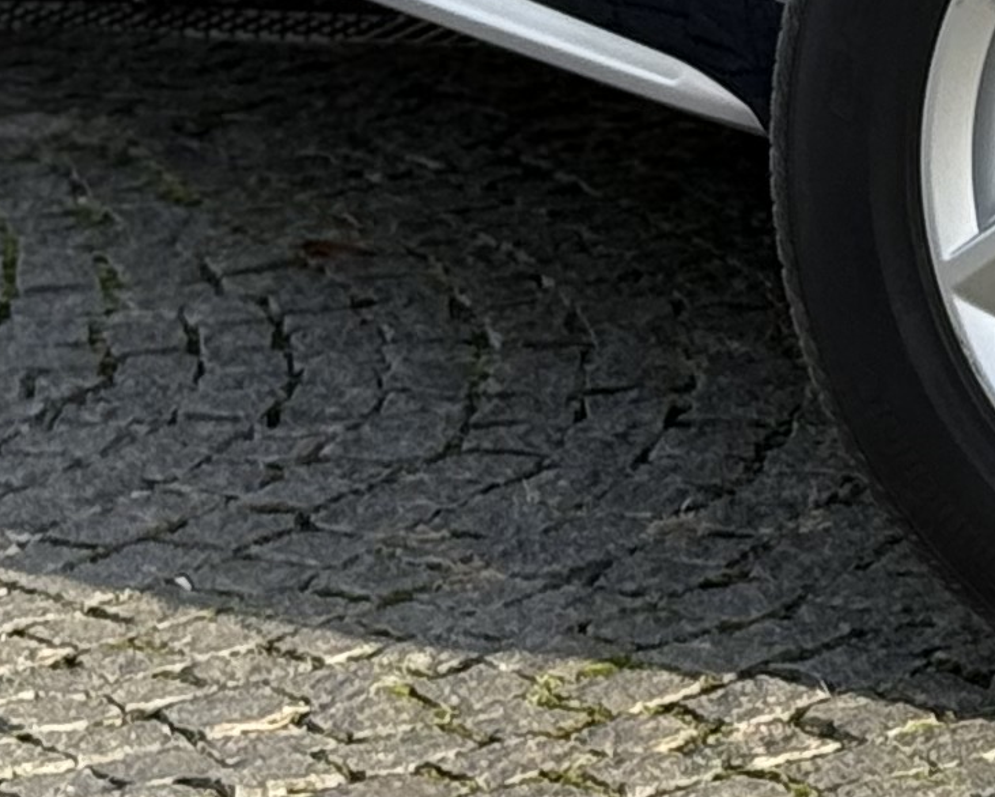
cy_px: -702
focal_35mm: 258
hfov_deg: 7.3
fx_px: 7600
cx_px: 1722
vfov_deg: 5.9
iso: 64
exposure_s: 1/1041
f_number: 1.78
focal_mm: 6.76
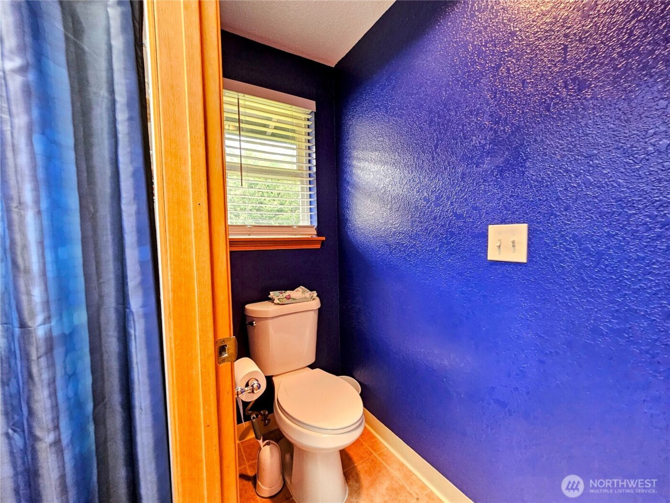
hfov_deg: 106.2
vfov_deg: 89.9
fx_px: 252
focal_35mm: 13
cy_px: 252
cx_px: 335
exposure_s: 1/40
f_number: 2.2
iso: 320
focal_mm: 2.2
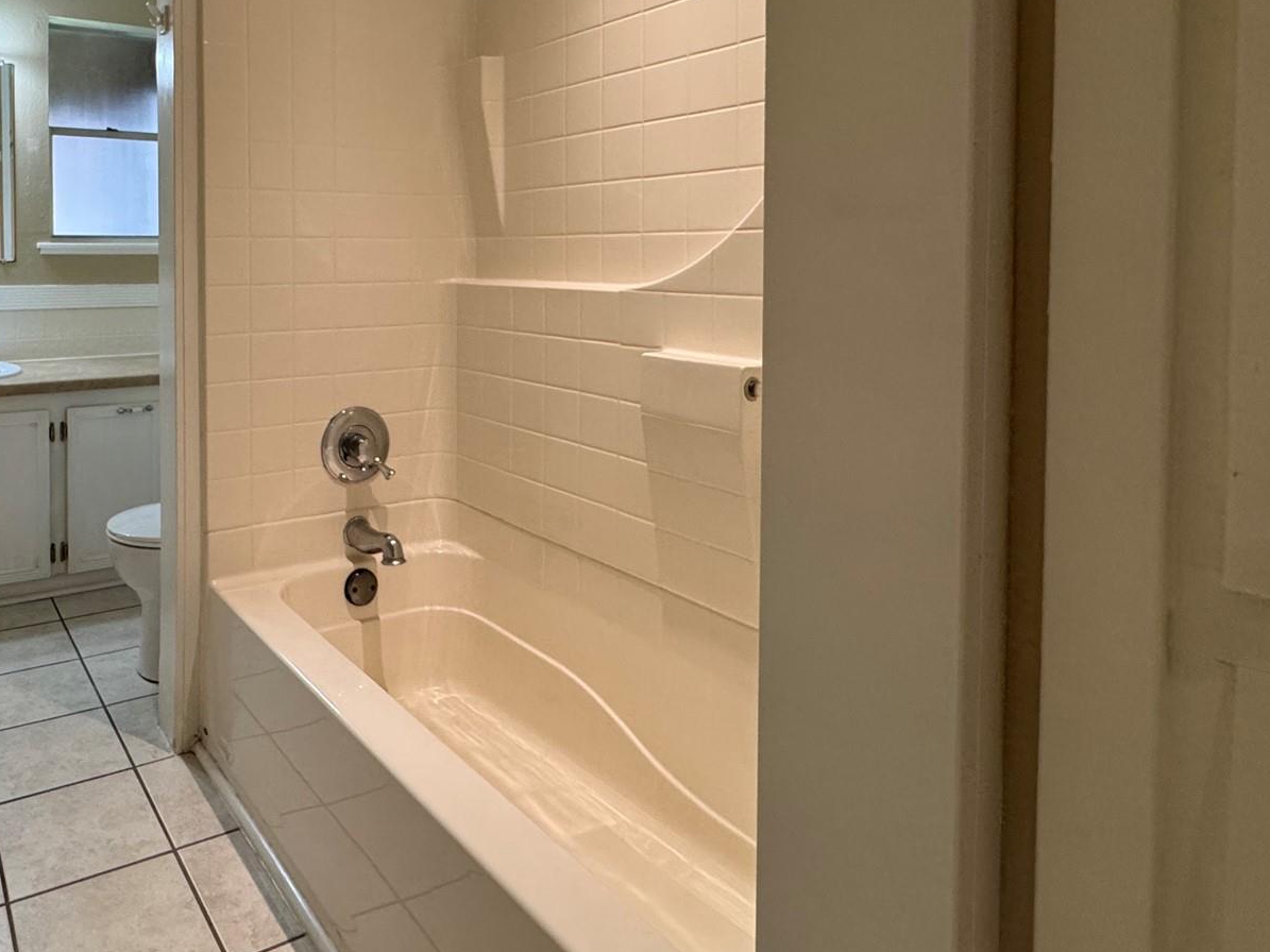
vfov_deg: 54.9
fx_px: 880
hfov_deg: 67.4
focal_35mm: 24
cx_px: 329
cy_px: 276
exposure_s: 1/120
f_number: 2.2
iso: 250
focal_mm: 2.22
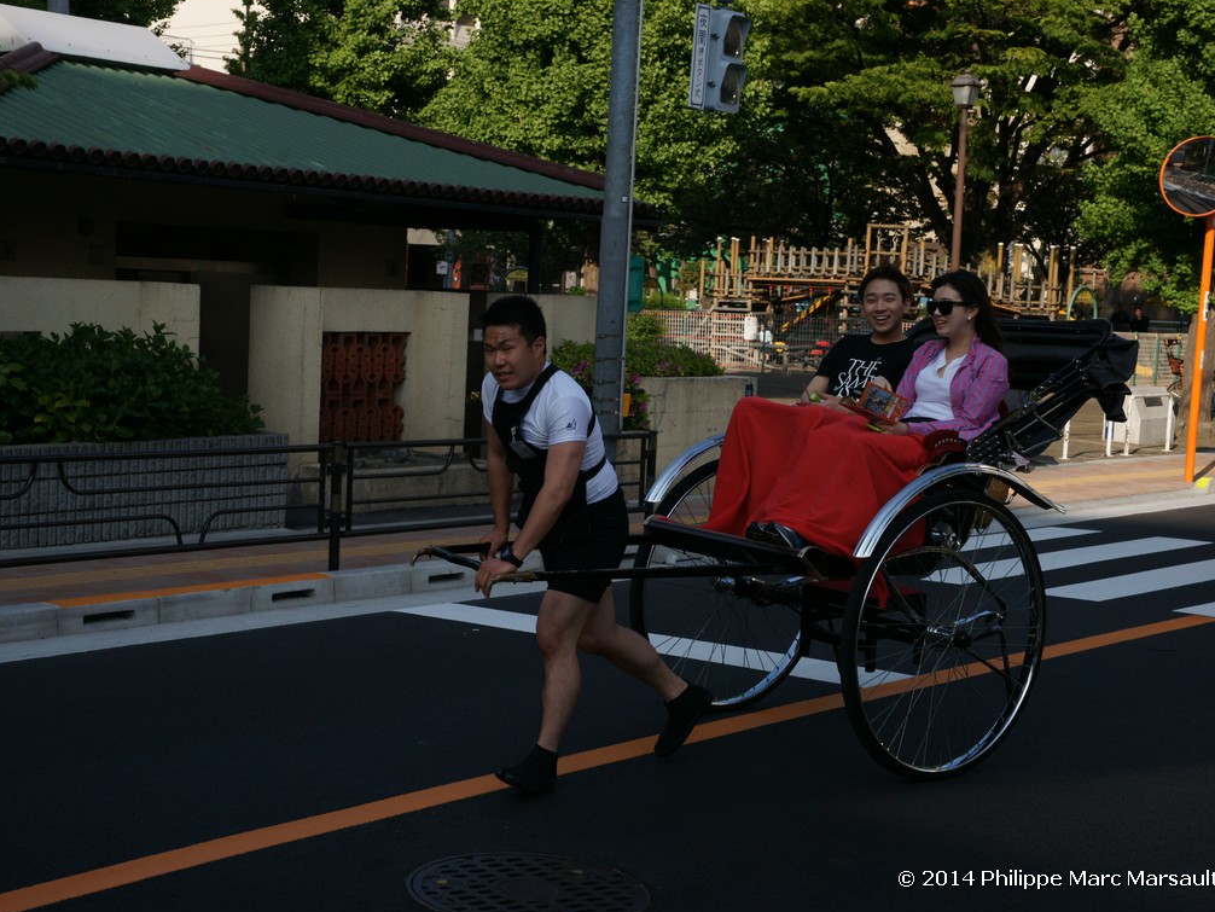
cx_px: 557
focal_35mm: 55
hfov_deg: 34.9
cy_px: 455
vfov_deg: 26.6
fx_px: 1931
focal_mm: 50
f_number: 11
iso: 400
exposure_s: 1/500
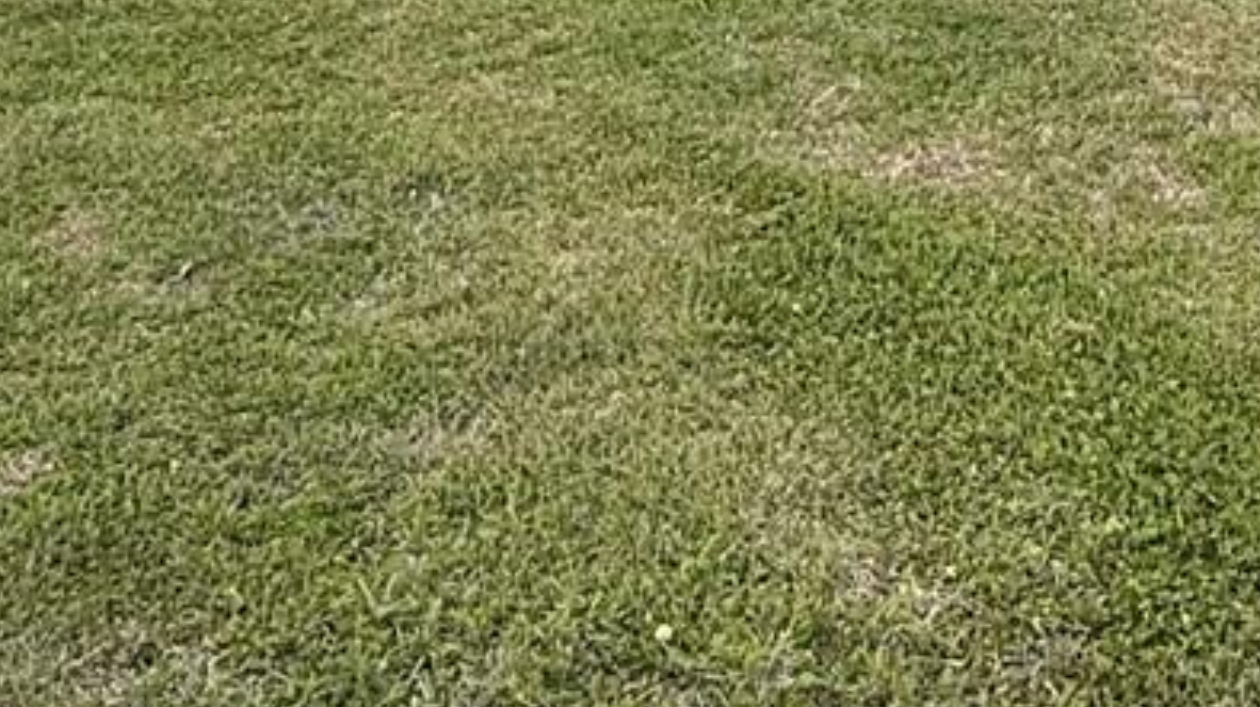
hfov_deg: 31.4
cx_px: 1257
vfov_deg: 16.4
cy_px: -553
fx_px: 2070
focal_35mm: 62
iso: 64
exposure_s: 1/291
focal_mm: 2.22
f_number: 2.2
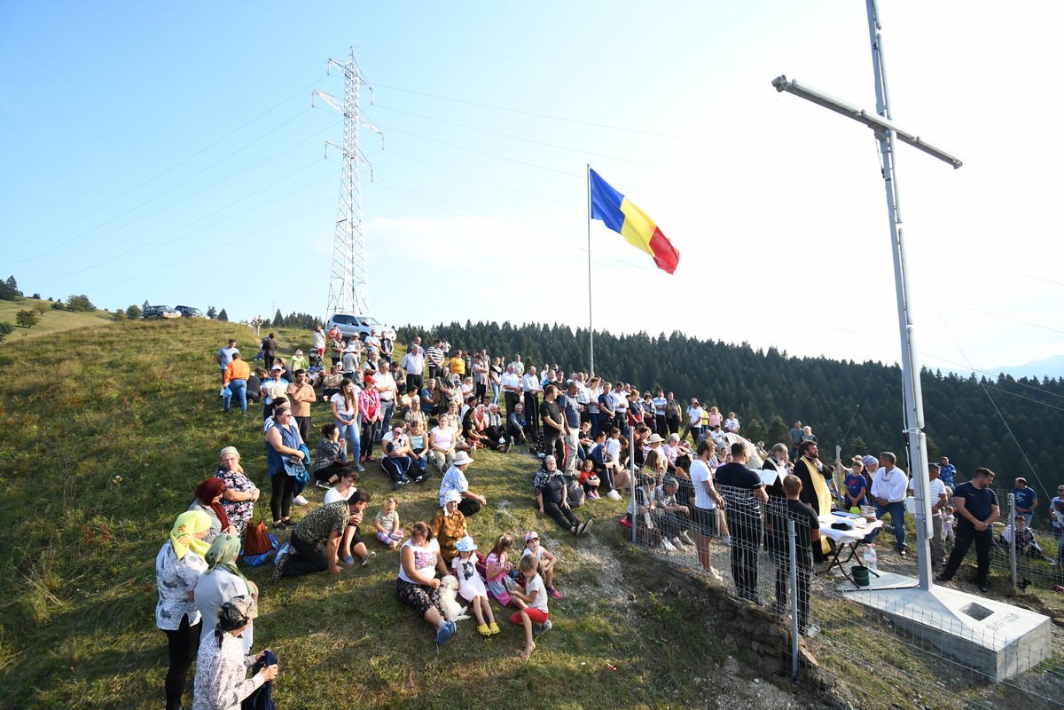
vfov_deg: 77.3
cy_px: 355
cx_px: 532
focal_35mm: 15
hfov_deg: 100.4
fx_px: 443
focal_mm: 10
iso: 640
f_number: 4.5
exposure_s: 1/1000
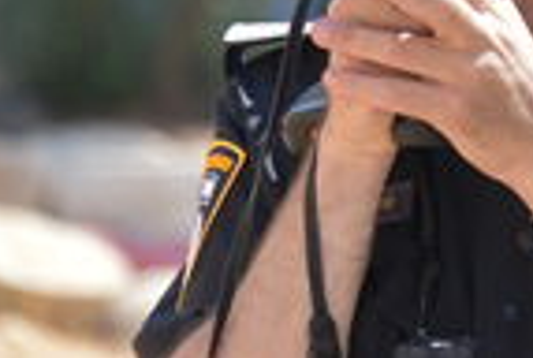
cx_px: 529
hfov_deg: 4.1
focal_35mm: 502
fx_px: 7448
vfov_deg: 2.7
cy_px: -136
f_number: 5.6
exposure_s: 1/4000
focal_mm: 180
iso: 2500
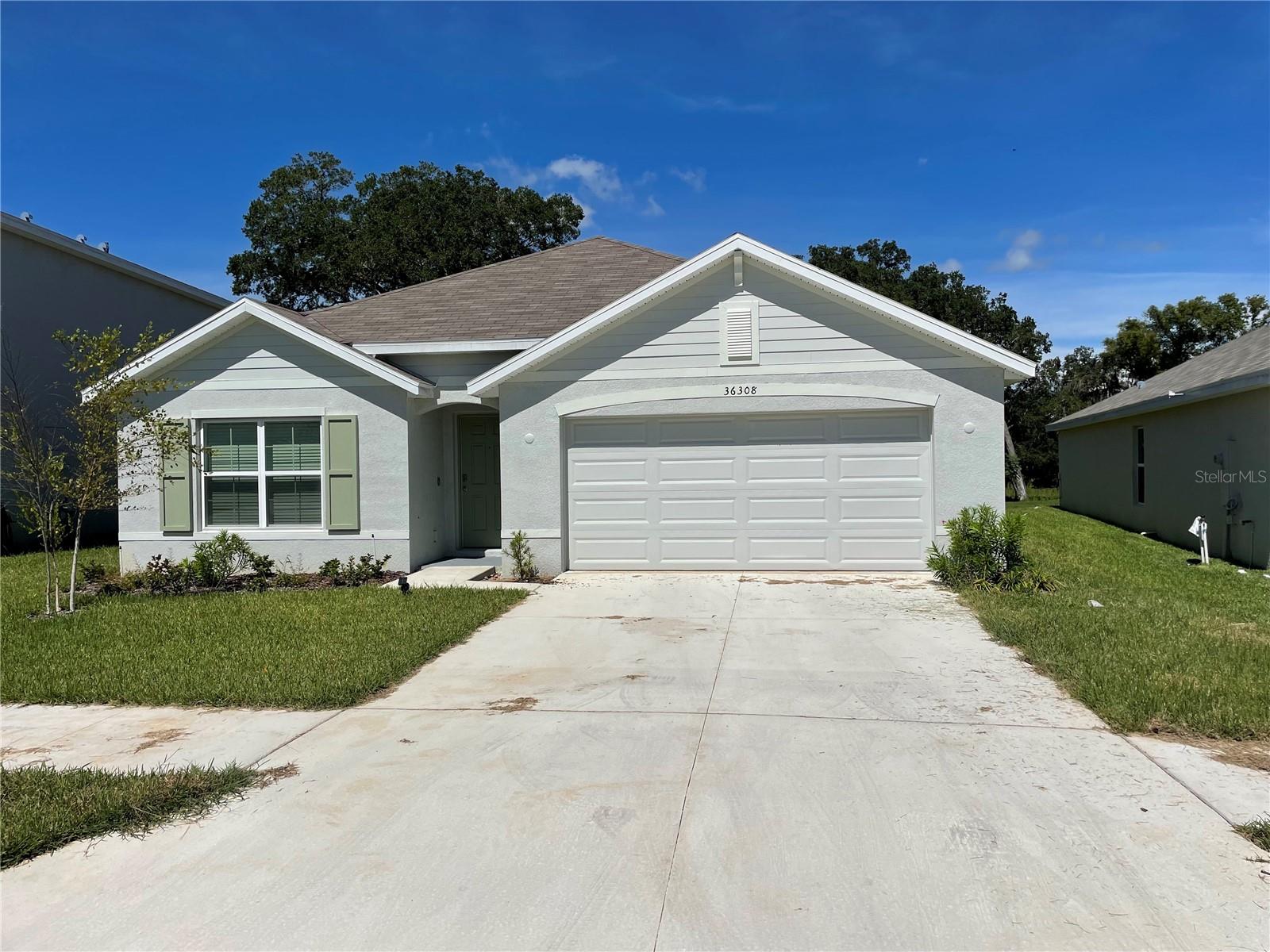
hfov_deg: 67.3
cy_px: 476
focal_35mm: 26
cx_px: 635
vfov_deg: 53.1
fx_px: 954
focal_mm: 4.2
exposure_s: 1/9804
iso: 32
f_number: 1.6
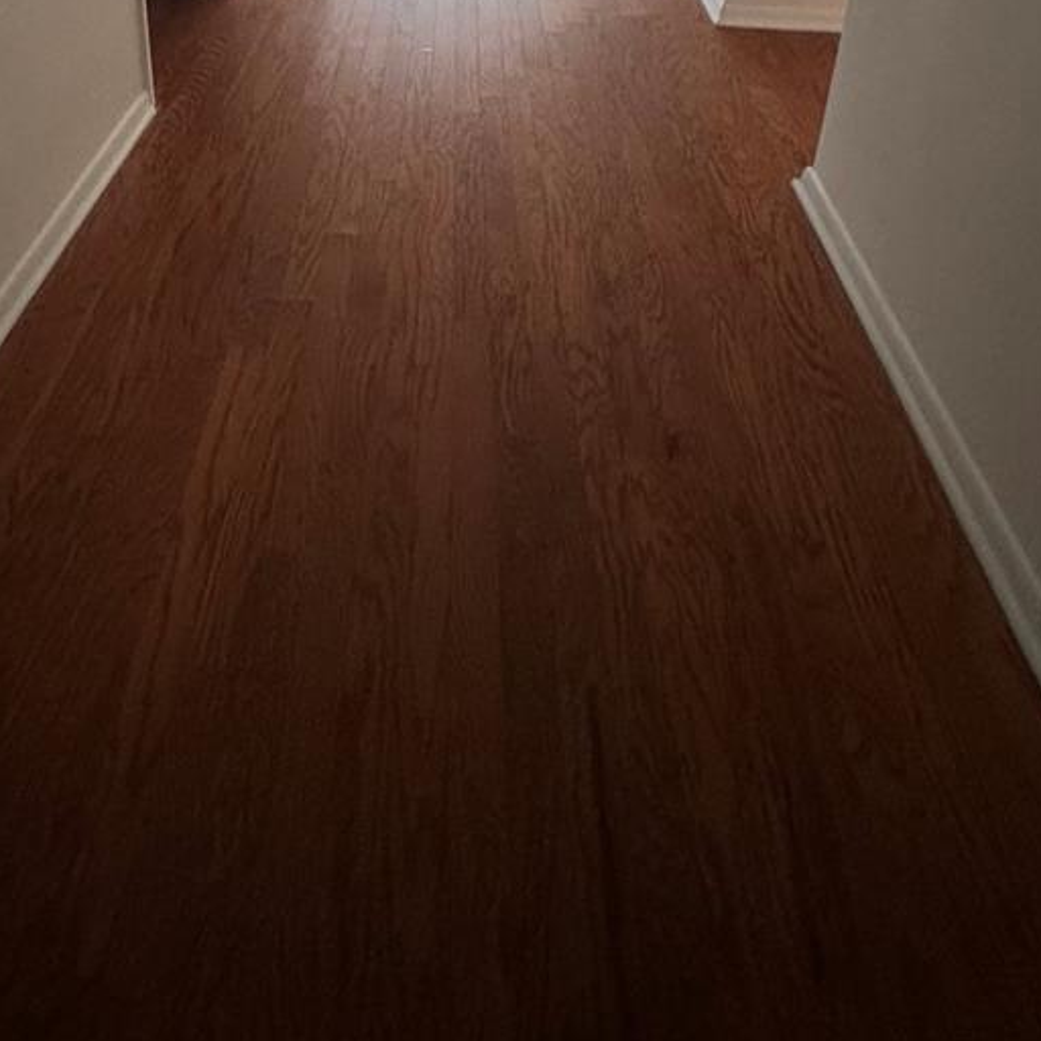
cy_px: -12
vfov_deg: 46.2
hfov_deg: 54.8
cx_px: 374
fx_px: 987
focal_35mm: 29
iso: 500
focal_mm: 2.22
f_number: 2.2
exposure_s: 1/60
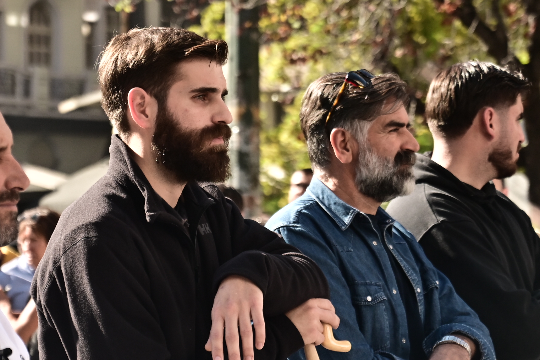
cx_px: 215
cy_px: 236
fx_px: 2384
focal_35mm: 159
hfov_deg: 12.9
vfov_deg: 8.6
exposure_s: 1/2000
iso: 400
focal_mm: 70
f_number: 4
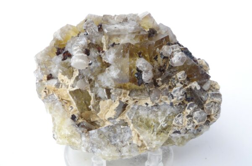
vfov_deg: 18.8
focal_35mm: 72
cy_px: 83
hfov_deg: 28.1
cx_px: 126
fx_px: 503
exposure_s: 1/2.5
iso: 100
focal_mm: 47.5
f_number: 5.6
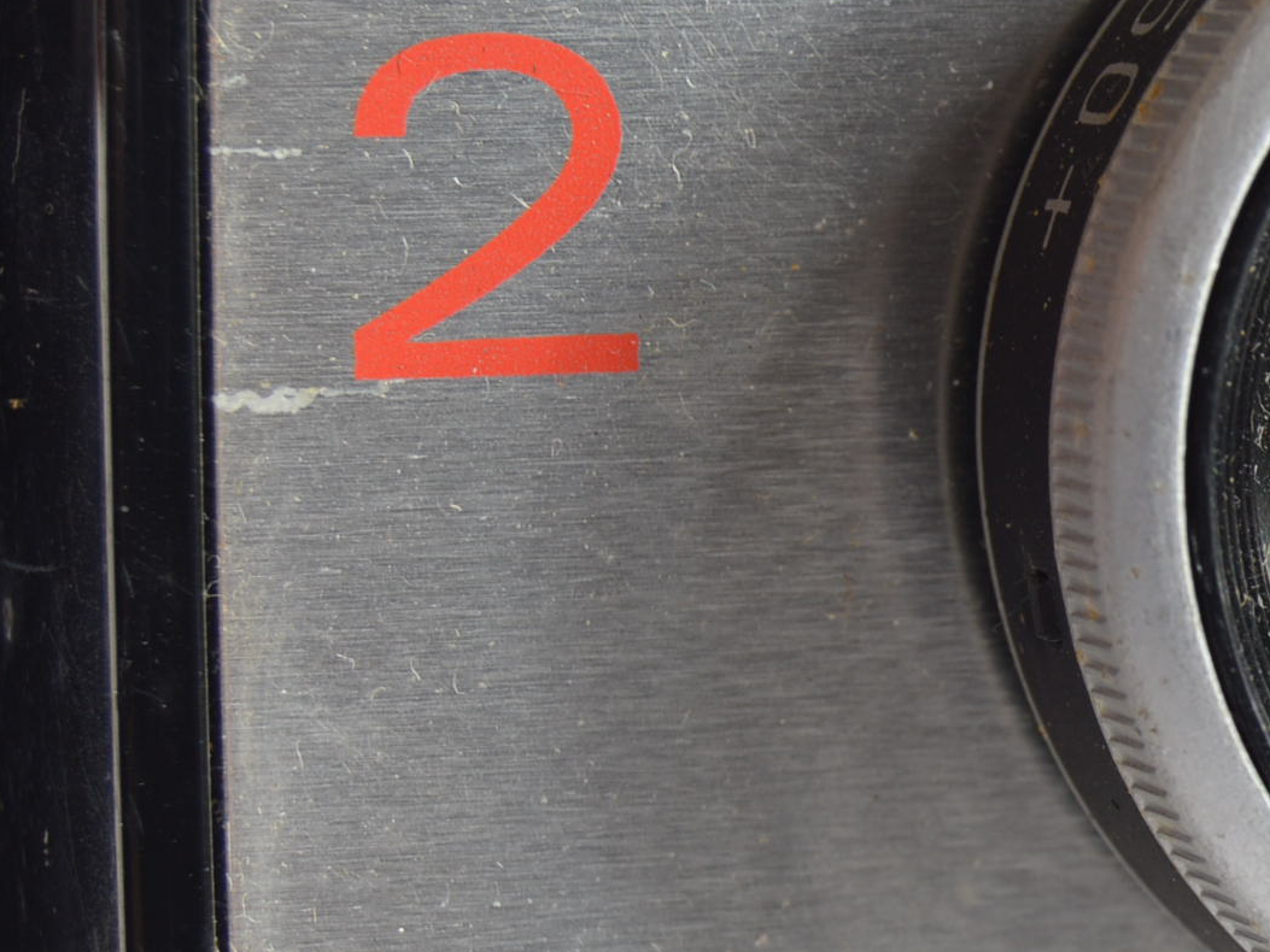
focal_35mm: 226
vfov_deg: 6.6
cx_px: 1719
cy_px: 428
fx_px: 8306
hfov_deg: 8.6
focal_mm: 55
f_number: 8
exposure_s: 1/80
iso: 100
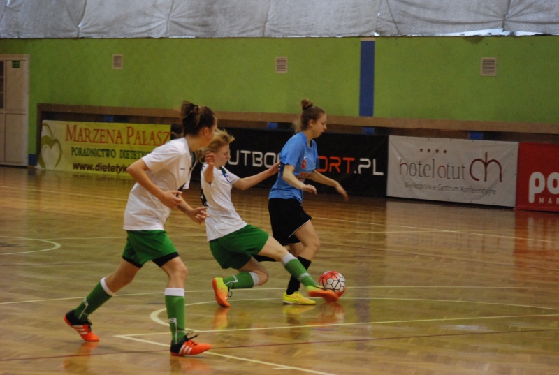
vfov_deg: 9.7
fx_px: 2217
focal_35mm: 142
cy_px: 188
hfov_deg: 14.4
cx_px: 280
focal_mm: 95
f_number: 4.2
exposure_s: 1/200
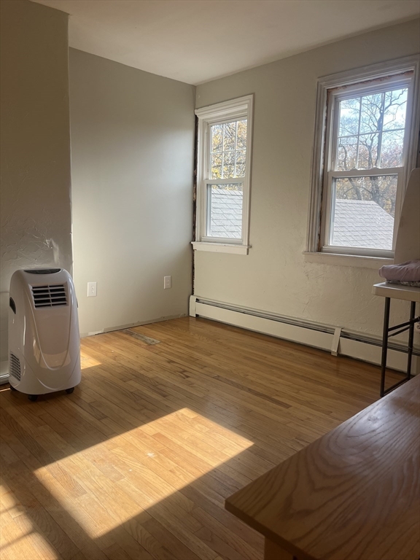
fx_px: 421
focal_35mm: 26
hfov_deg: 53.1
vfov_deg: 67.3
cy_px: 280
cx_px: 210
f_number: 1.6
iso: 50
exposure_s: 1/520
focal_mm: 5.1
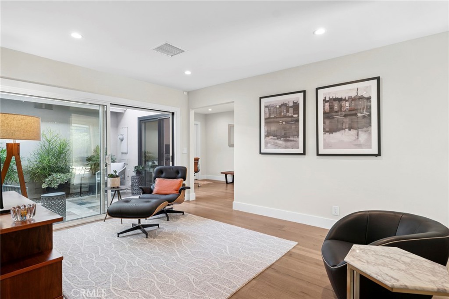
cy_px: 150
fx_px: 224
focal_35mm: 18
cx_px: 224
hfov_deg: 90.0
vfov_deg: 67.3
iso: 200
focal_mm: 18
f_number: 8
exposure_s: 1/20
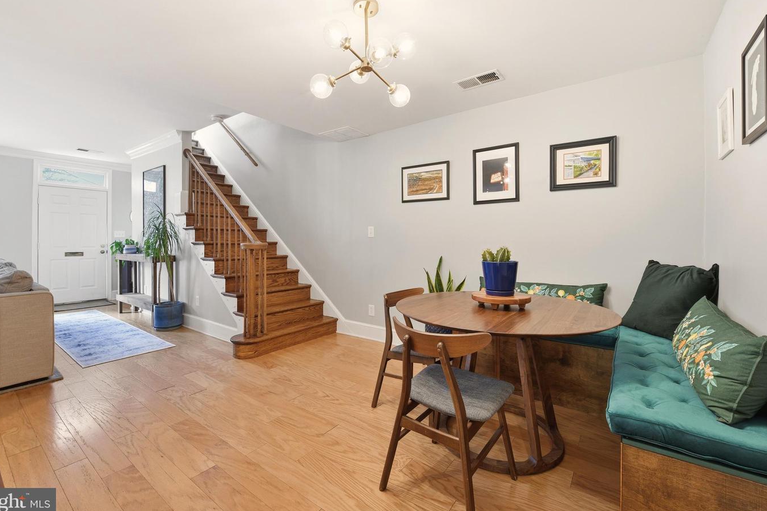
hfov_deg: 100.4
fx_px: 320
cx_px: 378
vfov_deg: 77.3
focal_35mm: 15
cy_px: 244
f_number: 10
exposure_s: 1/13
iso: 250
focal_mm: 14
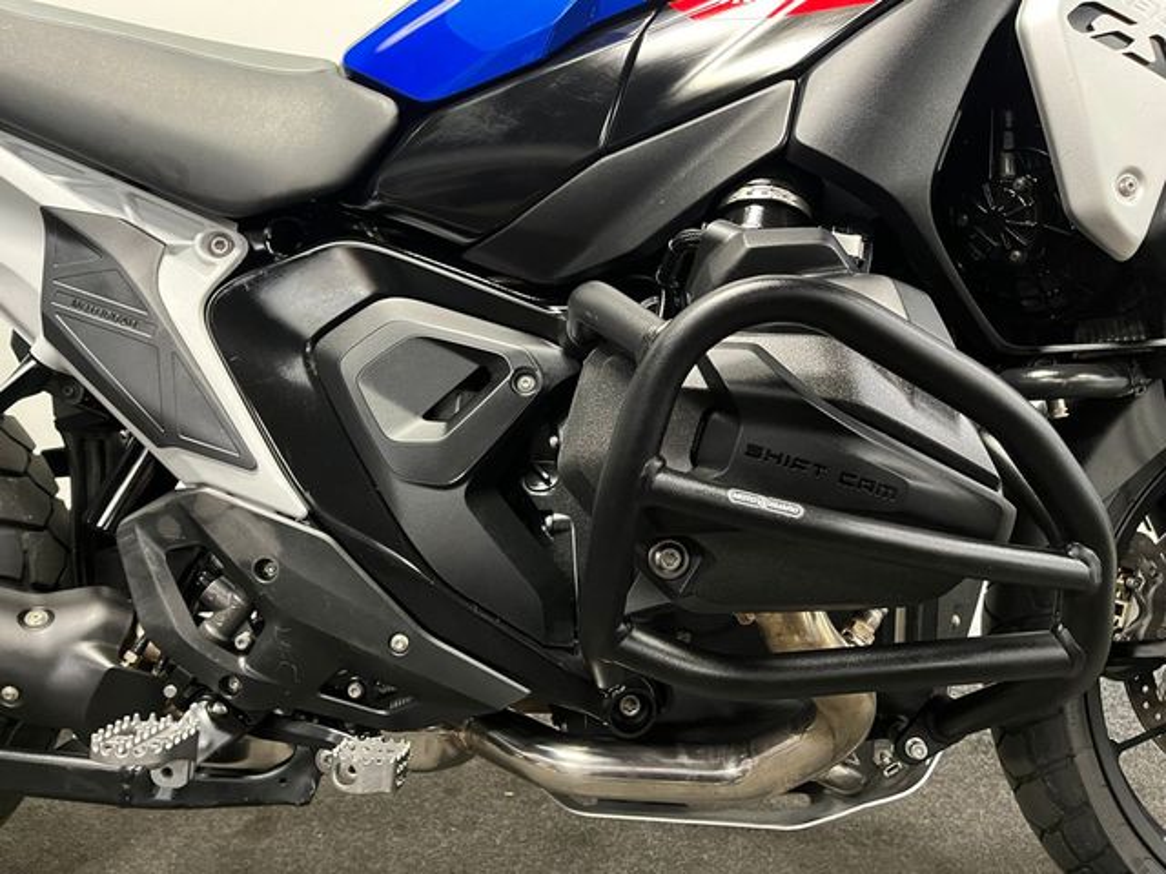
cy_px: 437
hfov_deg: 67.3
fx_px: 876
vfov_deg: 53.1
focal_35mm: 26
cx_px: 583
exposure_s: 1/33
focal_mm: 5.1
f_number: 1.6
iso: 500
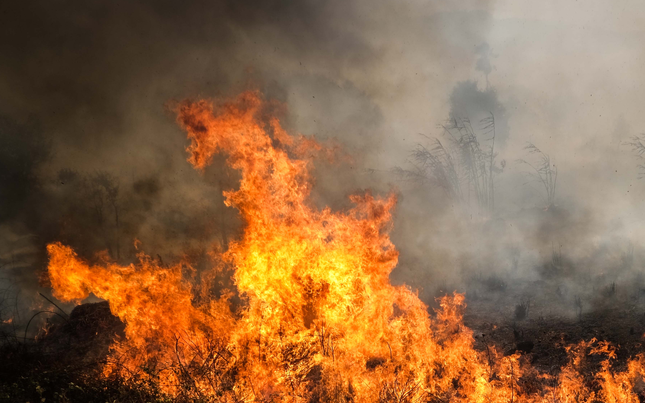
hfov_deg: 40.0
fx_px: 844
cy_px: 364
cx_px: 526
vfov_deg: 26.0
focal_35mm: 48
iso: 100
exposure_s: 1/3200
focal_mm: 18
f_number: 2
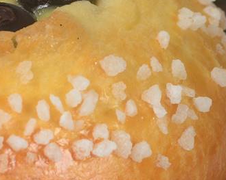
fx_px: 3844
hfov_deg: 3.3
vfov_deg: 2.7
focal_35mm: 575
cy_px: 1
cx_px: -171
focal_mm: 105
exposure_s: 1/125
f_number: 8
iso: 100
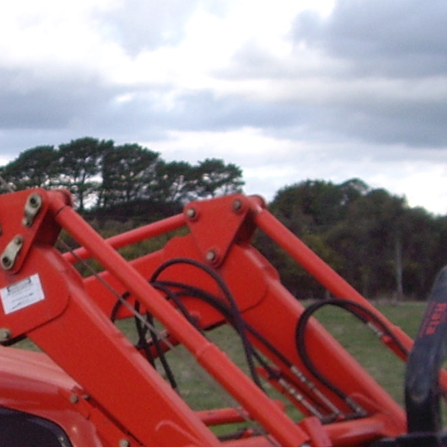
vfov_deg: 12.2
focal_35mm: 142
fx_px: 2075
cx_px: -52
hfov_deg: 12.1
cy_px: 391
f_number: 4.3
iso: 64
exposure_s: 1/160
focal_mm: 6.2
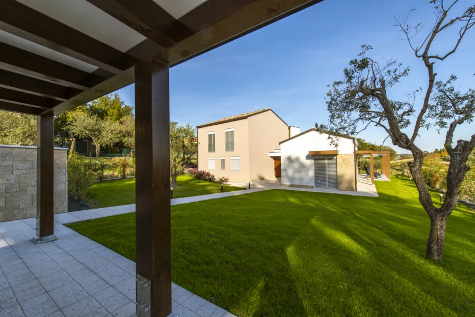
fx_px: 185
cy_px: 158
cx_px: 238
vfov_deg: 81.2
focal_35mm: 14
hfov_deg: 104.3
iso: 100
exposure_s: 1/400
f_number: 9
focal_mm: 14
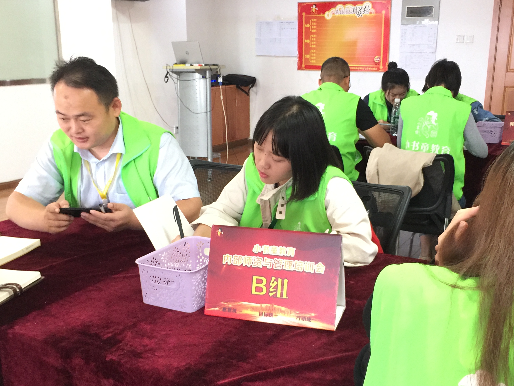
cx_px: 282
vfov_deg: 34.2
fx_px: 624
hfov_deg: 44.7
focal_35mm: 42
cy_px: 230
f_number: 2.2
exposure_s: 1/10
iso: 100
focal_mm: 4.15
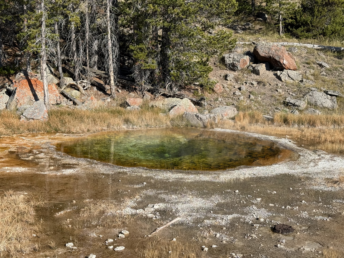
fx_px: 477
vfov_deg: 30.3
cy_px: 129
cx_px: 172
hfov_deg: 39.7
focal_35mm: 48
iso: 64
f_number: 1.78
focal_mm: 6.76
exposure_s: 1/3226
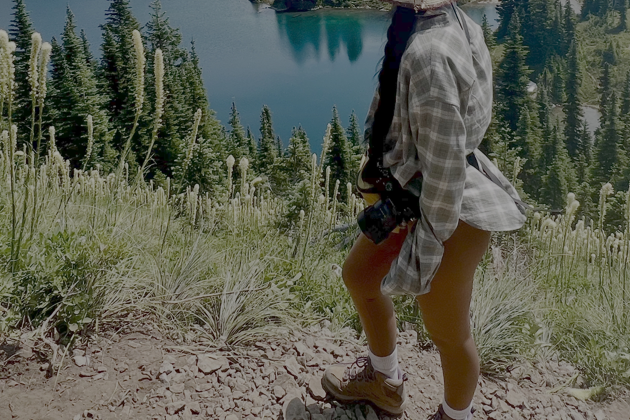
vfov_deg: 35.1
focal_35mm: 33
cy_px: -26
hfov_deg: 57.2
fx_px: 577
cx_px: 329
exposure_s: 1/1410
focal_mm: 1.57
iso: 32
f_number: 1.8
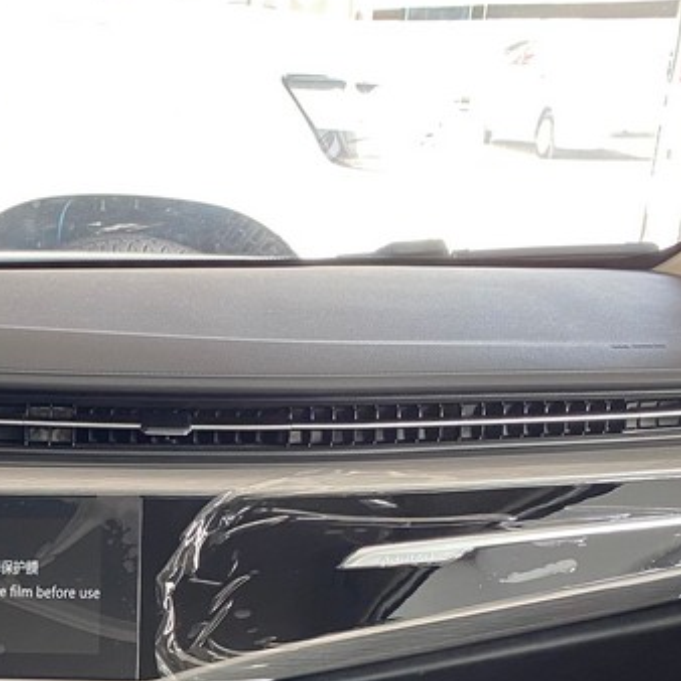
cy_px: 679
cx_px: -81
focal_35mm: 68
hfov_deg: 23.7
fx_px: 1514
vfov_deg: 24.2
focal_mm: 4.25
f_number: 1.8
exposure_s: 1/87
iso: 125
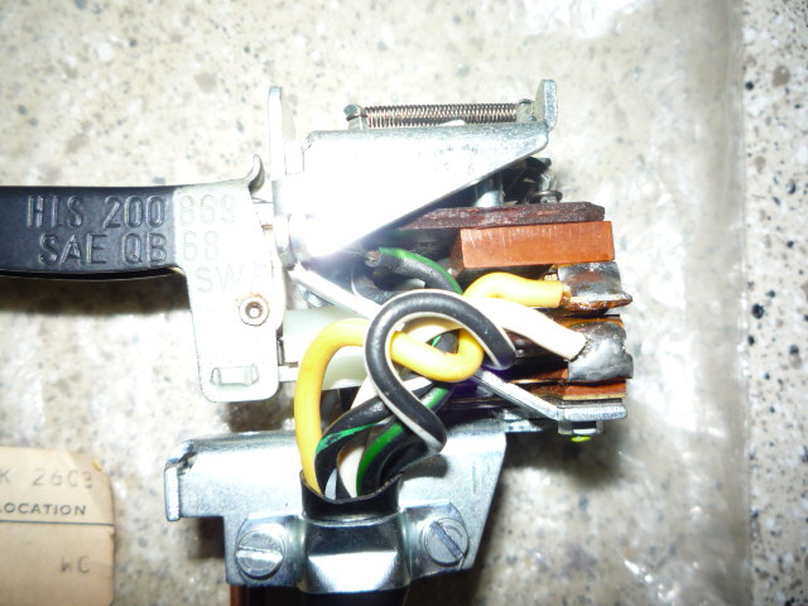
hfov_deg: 60.0
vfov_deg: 46.8
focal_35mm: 30
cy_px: 303
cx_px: 404
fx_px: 700
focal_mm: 5.2
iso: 100
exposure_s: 1/30
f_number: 4
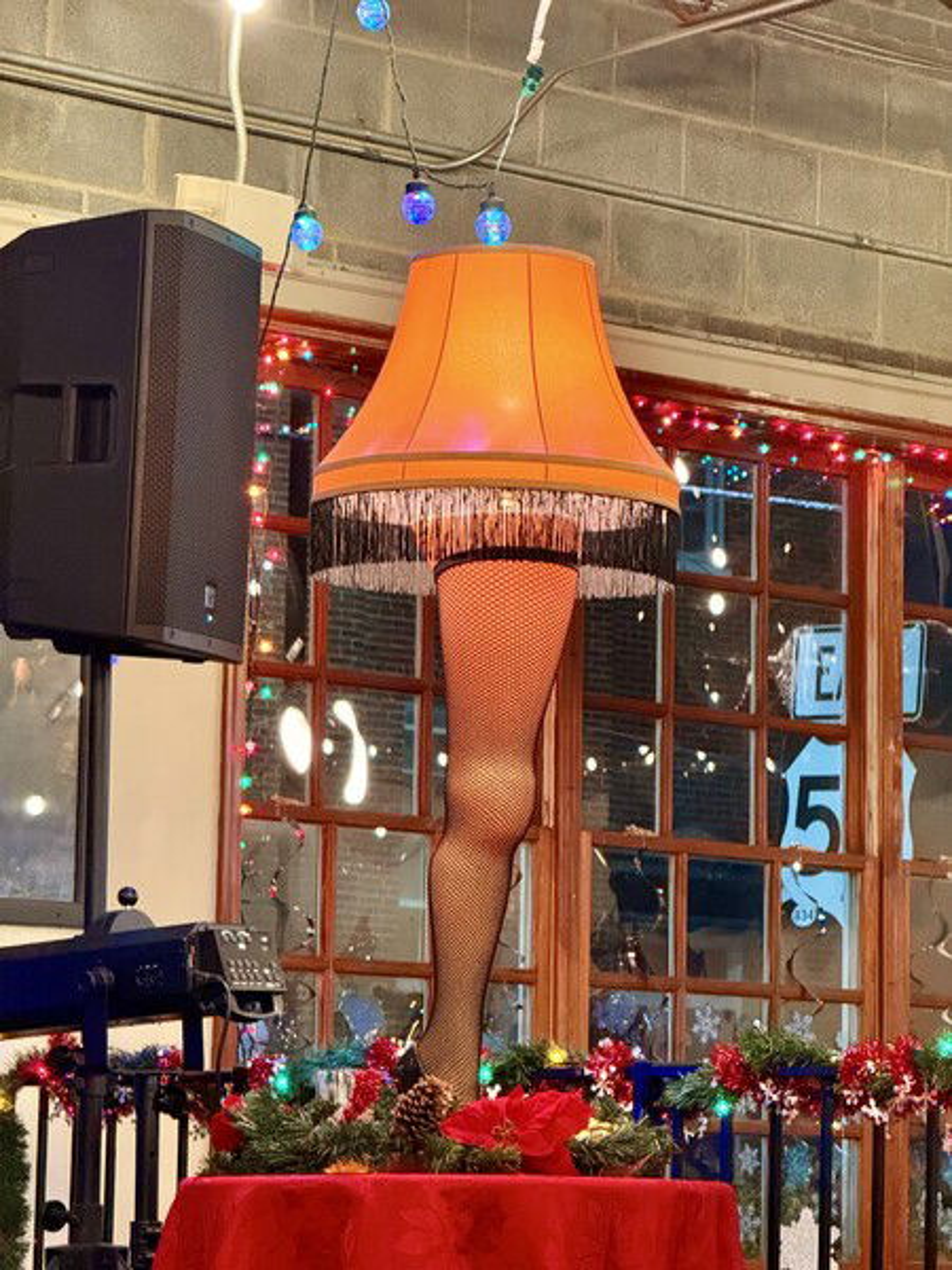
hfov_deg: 12.3
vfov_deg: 16.4
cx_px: 476
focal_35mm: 120
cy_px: 635
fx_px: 4400
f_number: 2.8
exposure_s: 1/30
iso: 1250
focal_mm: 15.66
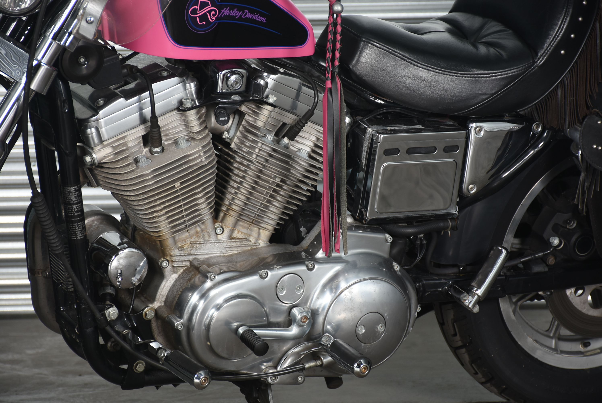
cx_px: 301
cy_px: 202
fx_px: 2636
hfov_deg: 13.0
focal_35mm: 158
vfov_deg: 8.7
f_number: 5.6
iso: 250
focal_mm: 105
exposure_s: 1/100
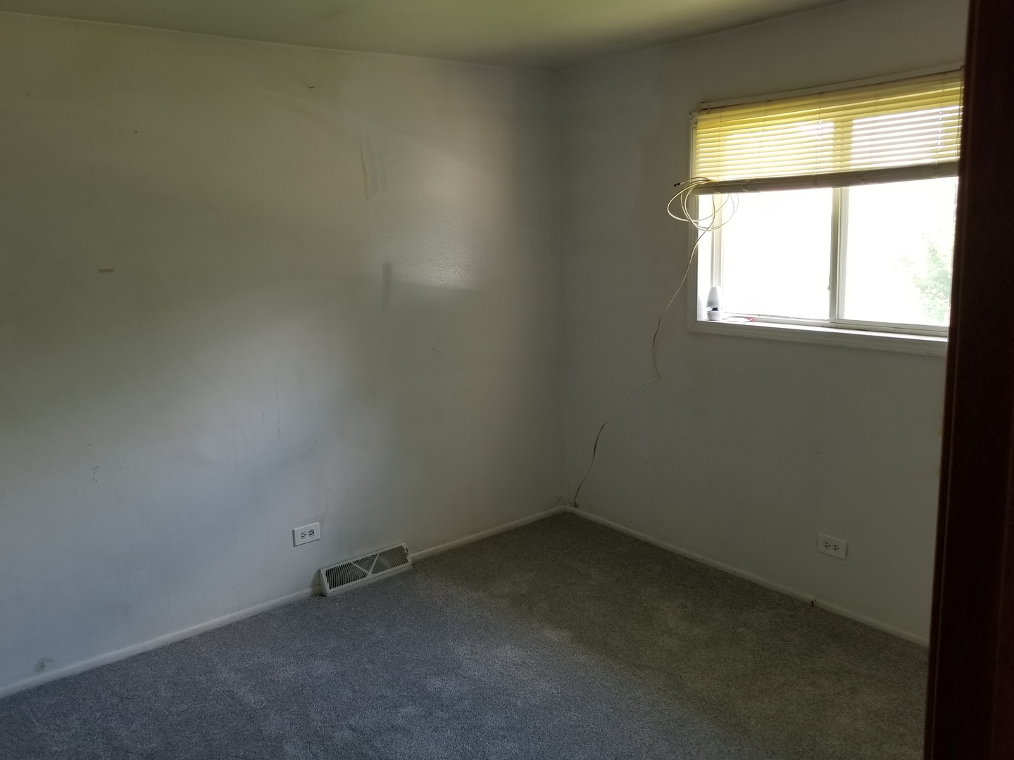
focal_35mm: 26
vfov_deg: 53.1
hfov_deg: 67.3
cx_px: 507
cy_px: 380
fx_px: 762
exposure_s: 1/50
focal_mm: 4.25
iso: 64
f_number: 1.7
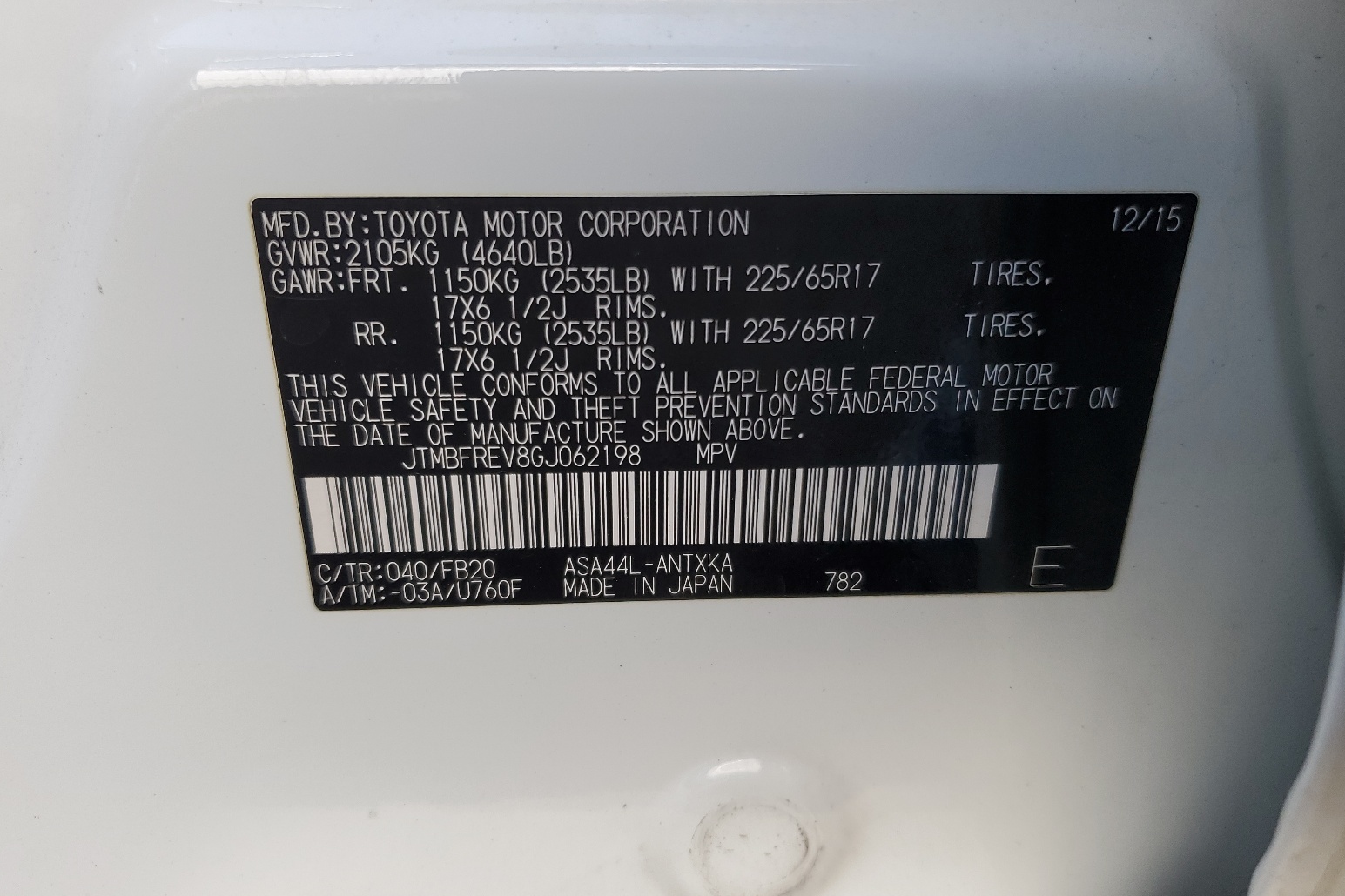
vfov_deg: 46.2
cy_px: 520
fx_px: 1046
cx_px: 676
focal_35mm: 28
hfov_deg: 65.5
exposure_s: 1/435
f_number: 1.5
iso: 50
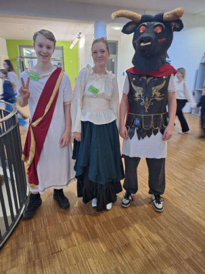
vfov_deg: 73.9
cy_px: 137
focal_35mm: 23
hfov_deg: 58.9
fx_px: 182
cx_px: 102
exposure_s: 1/25
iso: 250
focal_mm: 5.54
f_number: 1.8
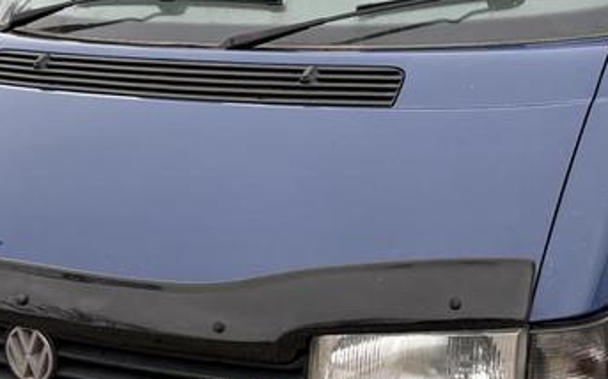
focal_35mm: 72
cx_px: 317
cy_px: 151
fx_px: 1192
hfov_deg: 28.6
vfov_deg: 18.1
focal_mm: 5.96
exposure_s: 1/453
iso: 50
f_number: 1.6
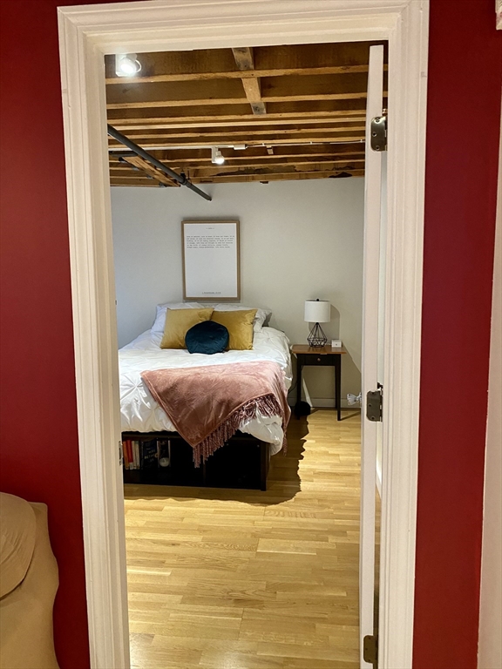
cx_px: 251
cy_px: 334
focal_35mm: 26
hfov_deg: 53.1
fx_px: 503
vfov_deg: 67.3
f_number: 1.8
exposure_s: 1/30
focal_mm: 4.25
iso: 400
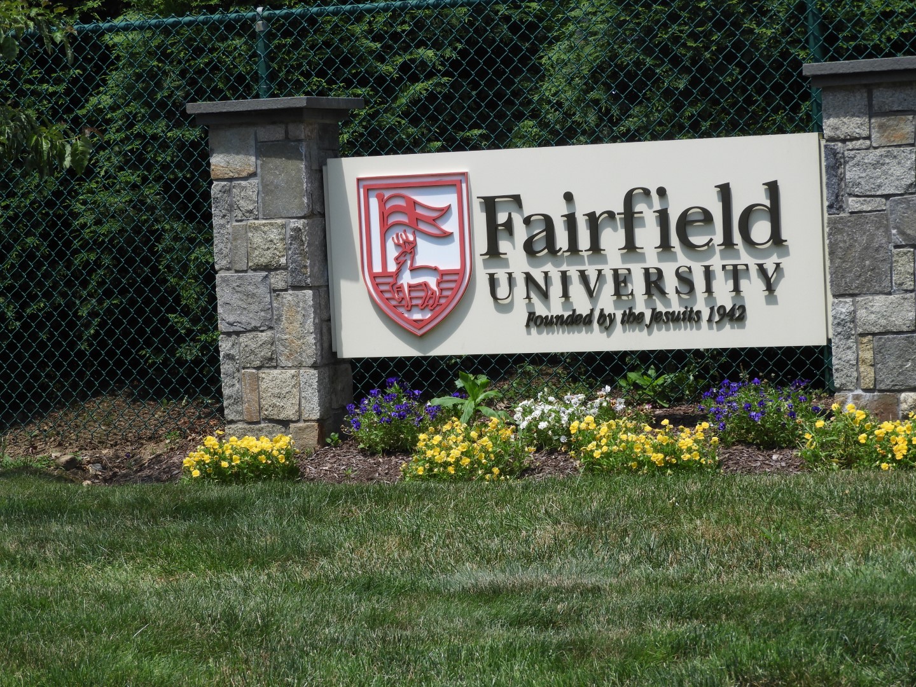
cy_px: 344
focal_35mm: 105
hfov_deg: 18.7
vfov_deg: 14.1
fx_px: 2778
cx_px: 458
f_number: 4.8
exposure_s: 1/640
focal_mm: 18.8
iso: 100
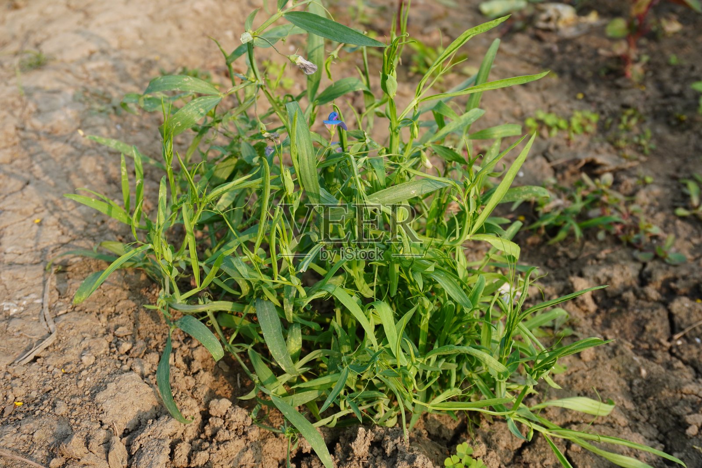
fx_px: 790
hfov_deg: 47.9
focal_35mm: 40
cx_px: 351
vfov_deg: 33.0
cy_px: 234
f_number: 6.3
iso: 100
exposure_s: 1/80
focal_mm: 27
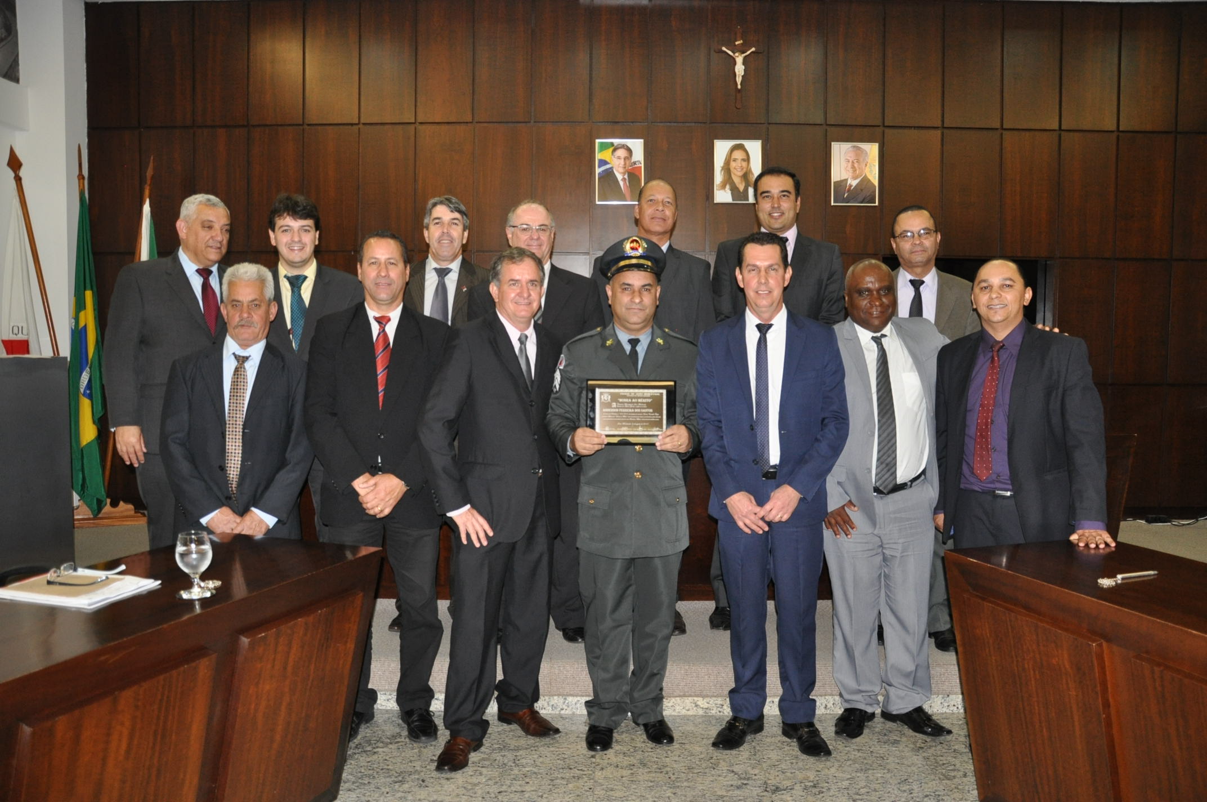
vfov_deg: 47.8
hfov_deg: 67.4
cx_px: 604
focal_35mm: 27
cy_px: 401
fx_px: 904
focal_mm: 18
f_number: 3.5
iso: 800
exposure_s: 1/60
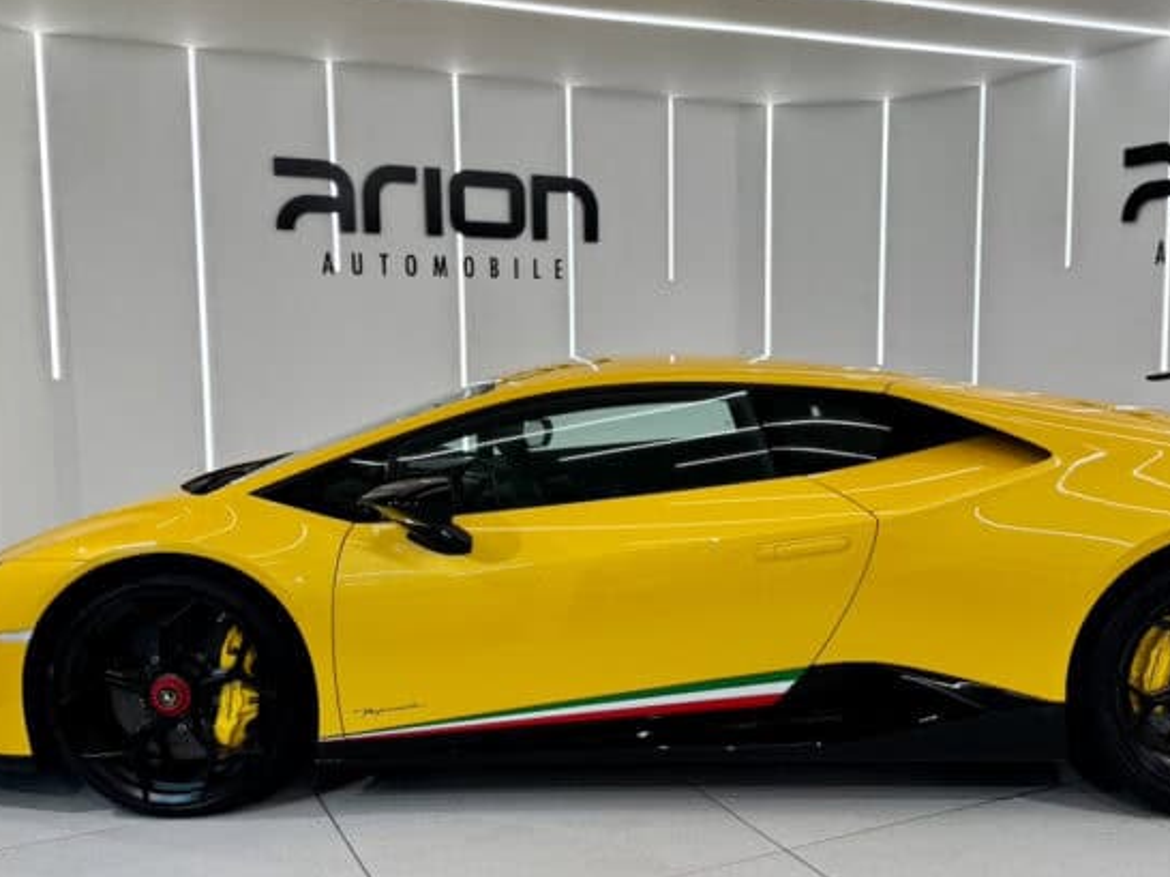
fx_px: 1182
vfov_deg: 40.7
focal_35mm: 35
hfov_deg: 52.5
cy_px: 456
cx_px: 666
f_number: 1.8
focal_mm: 6.8
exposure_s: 1/100
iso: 80
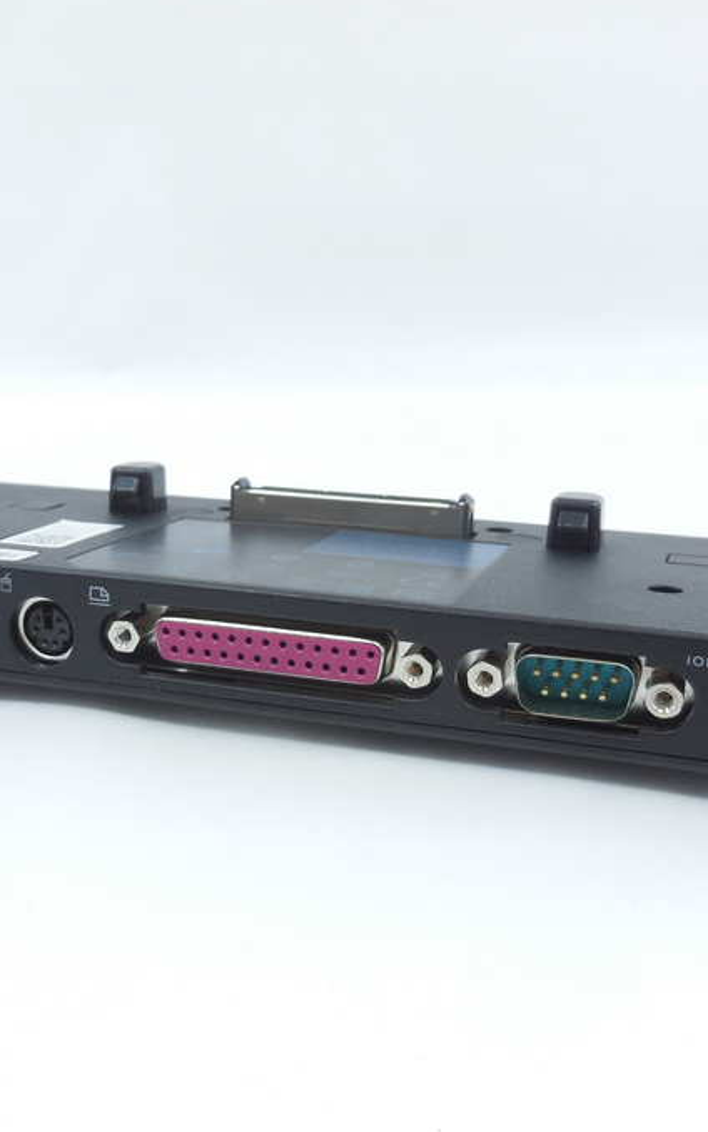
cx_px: 347
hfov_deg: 32.0
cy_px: 606
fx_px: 1234
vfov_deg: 49.2
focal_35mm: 40
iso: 125
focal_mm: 4.5
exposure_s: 1/30
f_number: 3.1
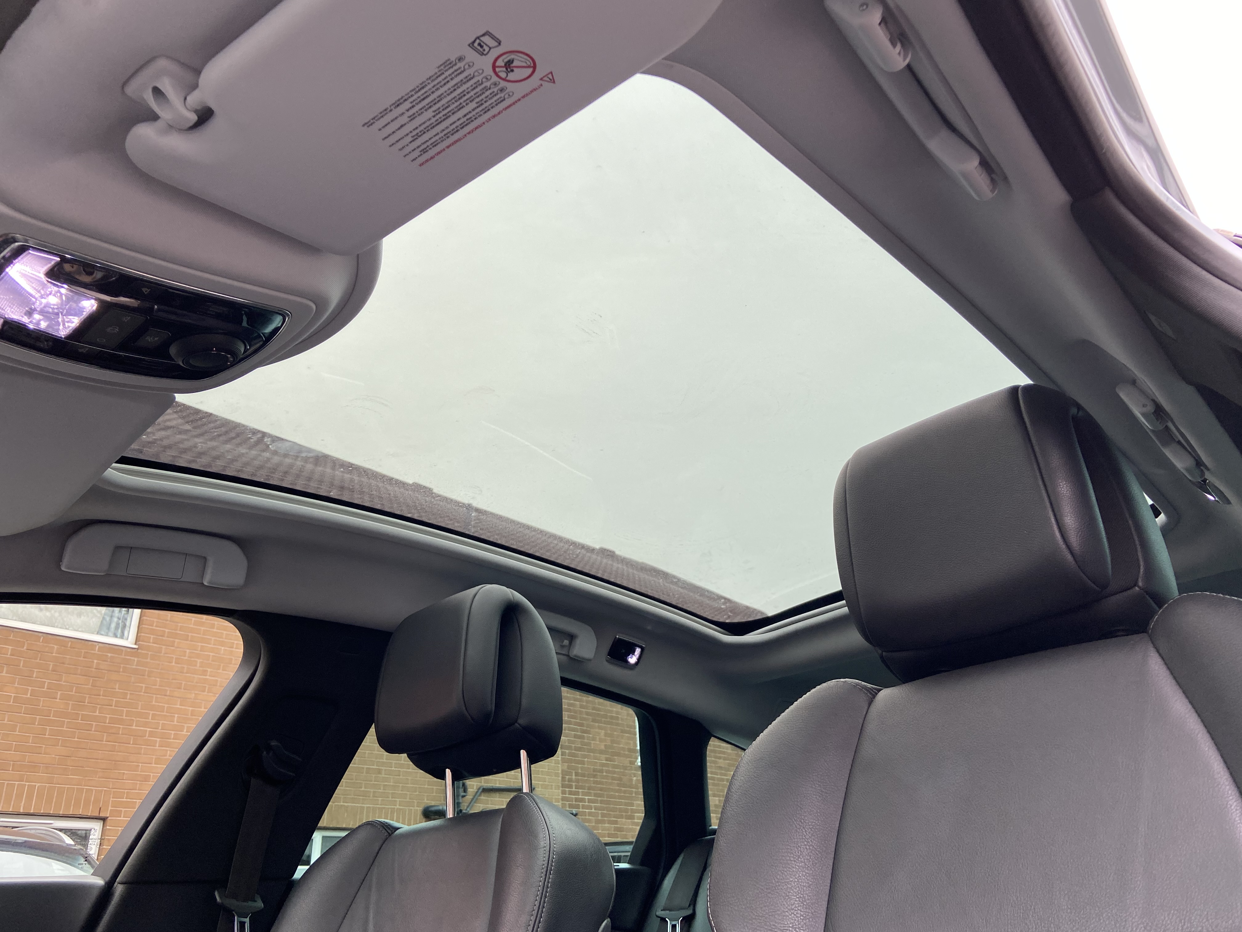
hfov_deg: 67.3
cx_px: 621
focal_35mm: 26
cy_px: 466
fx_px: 933
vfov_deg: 53.1
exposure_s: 1/122
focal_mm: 4.25
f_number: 1.8
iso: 80
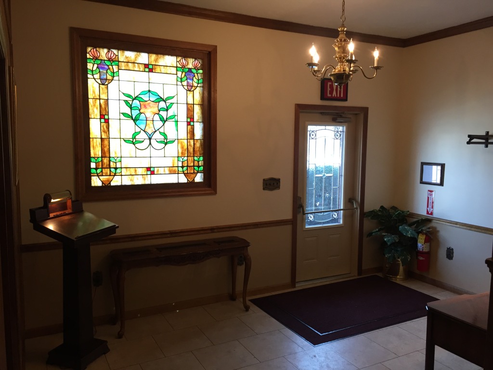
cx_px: 246
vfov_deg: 48.2
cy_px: 185
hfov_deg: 61.7
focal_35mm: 29
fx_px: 413
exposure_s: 1/30
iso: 40
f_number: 2.2
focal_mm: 4.15
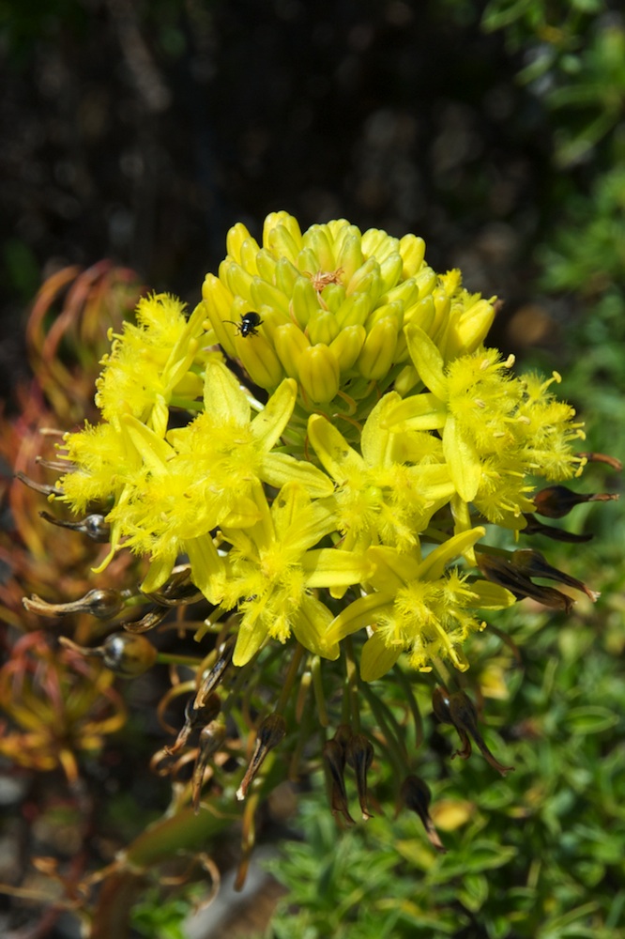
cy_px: 470
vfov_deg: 10.6
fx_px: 5081
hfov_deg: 7.0
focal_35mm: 195
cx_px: 312
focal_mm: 130
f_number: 16
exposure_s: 1/100
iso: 160
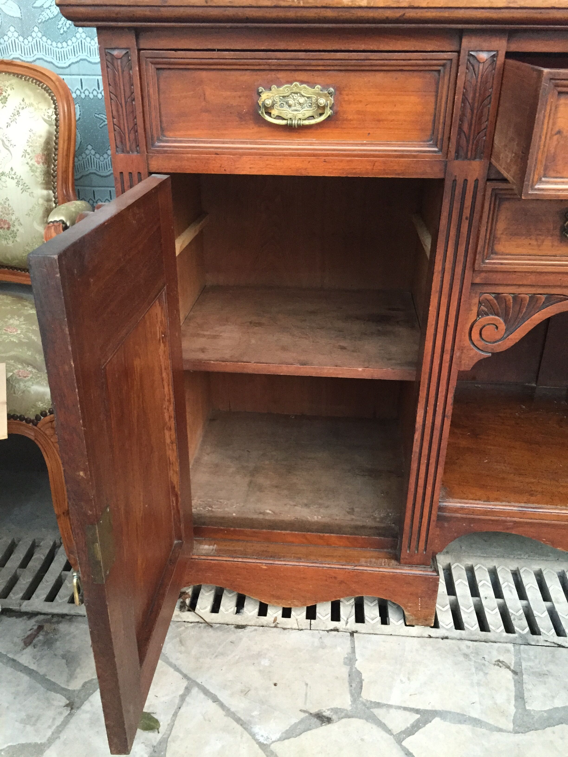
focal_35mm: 29
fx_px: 634
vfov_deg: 61.7
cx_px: 284
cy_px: 378
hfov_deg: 48.2
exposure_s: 1/30
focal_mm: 4.15
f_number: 2.2
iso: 250
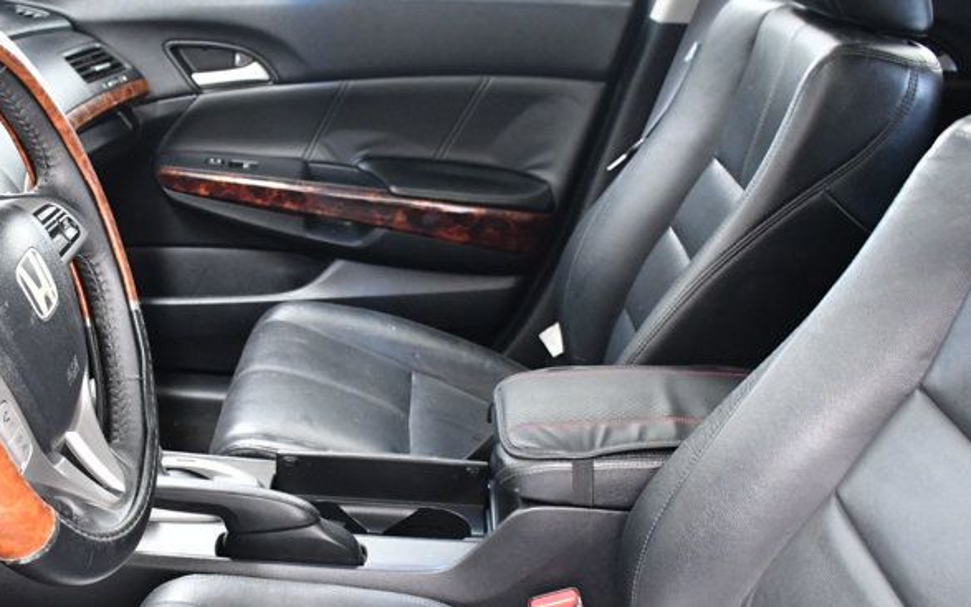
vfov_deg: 26.6
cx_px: 306
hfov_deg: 41.2
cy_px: 445
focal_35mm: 48
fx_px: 1270
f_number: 4.5
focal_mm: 18
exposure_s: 1/80
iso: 2500
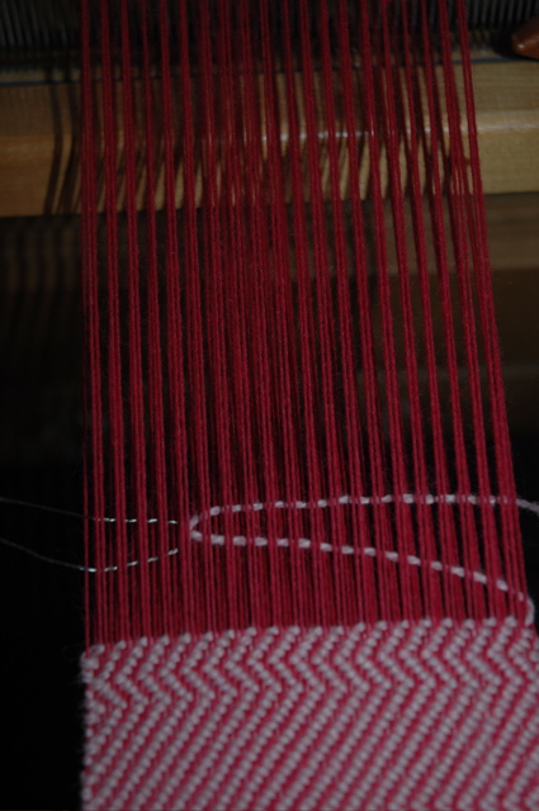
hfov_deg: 20.6
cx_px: 270
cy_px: 406
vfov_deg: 30.5
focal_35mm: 66
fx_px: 1486
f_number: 4.5
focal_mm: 44
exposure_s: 1/60
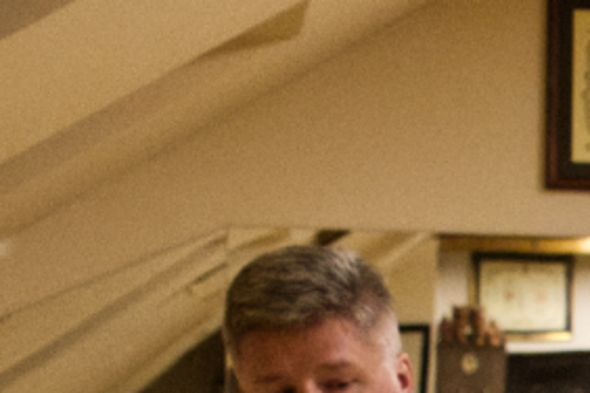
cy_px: 996
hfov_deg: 7.7
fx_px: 4064
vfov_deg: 5.3
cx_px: 1483
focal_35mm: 248
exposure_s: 1/100
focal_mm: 23.5
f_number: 2.8
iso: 1250
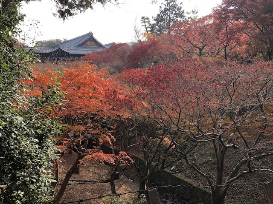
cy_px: 102
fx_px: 221
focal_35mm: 28
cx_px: 136
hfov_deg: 63.4
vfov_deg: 49.7
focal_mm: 3.99
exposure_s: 1/152
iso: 20
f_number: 1.8
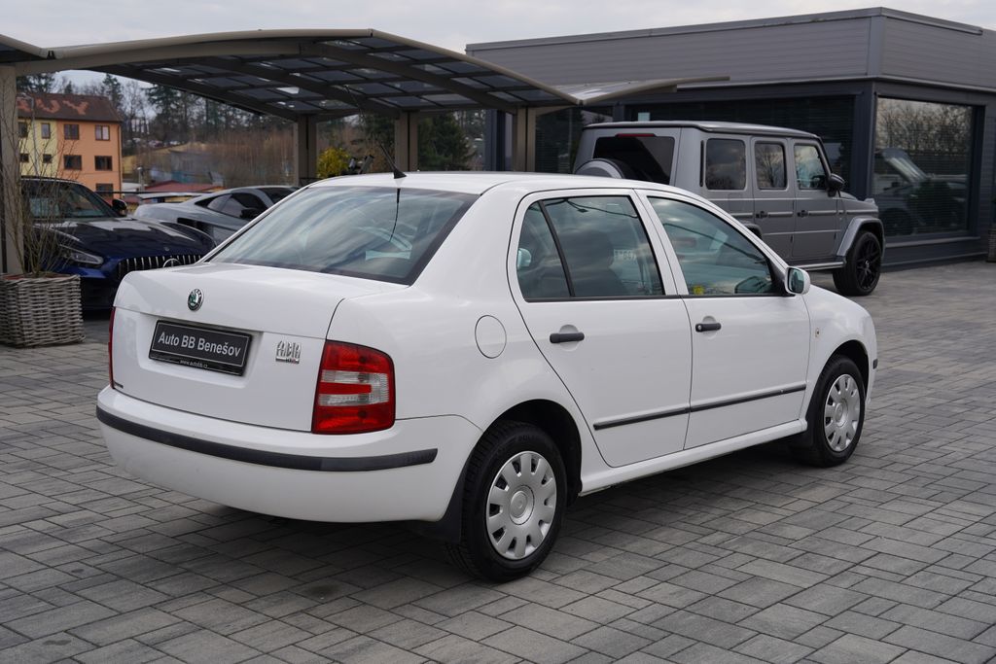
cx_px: 498
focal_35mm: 45
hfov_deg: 43.6
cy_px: 332
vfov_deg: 29.9
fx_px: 1245
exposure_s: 1/250
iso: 100
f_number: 6.3
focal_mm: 45
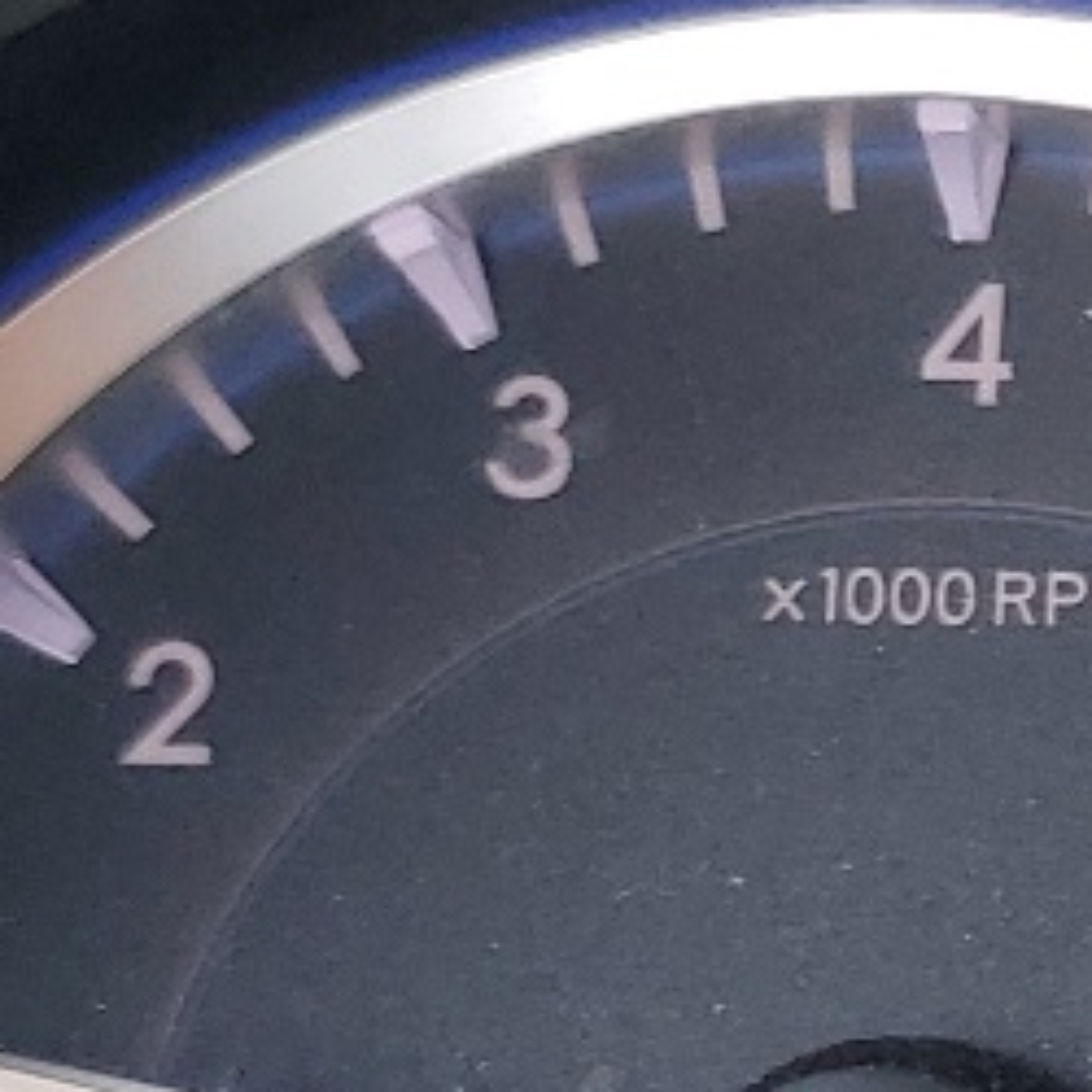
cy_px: 961
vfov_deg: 11.8
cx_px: 2769
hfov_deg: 10.1
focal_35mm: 147
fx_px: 5246
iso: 50
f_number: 1.5
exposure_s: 1/135
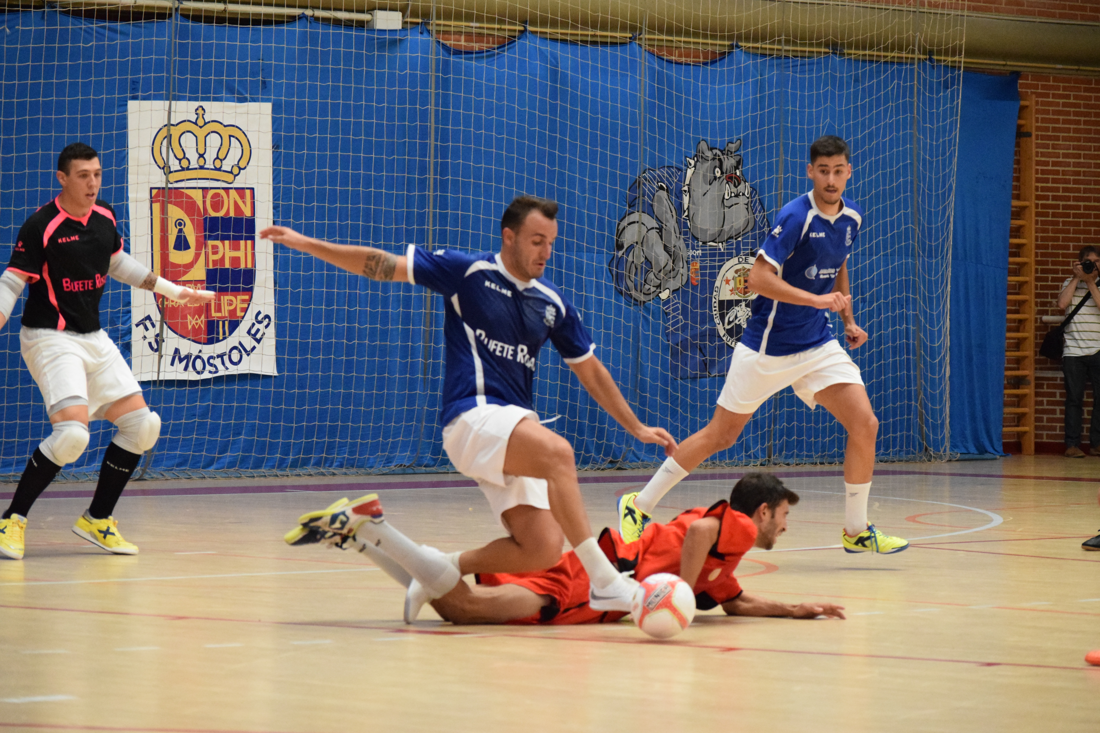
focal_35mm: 142
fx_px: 4354
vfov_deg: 9.6
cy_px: 366
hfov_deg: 14.4
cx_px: 550
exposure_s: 1/1250
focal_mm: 95
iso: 6400
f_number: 5
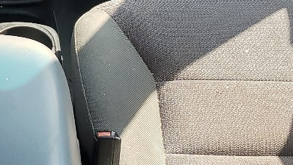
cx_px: -37
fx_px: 901
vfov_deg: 10.4
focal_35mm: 116
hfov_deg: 17.8
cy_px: 4
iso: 50
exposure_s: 1/370
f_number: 1.5
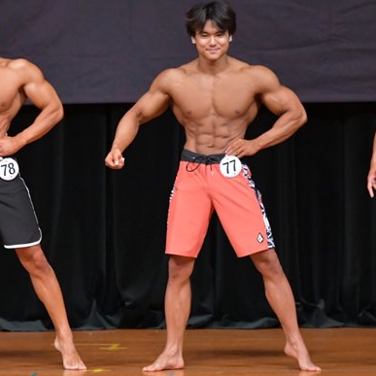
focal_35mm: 434
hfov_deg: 4.0
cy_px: 172
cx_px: 62
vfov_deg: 4.0
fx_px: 5333
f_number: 5.6
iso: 5000
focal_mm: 170
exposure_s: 1/400
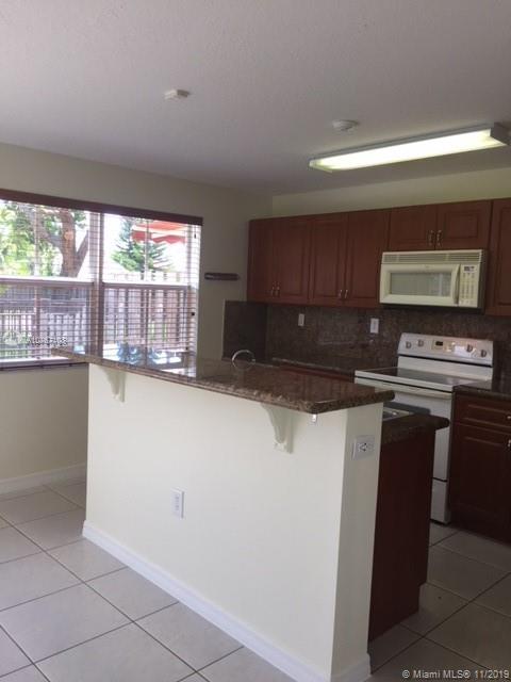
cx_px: 256
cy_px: 341
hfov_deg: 48.2
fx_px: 571
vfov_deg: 61.7
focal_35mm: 29
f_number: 2.2
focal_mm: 4.15
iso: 50
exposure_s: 1/120
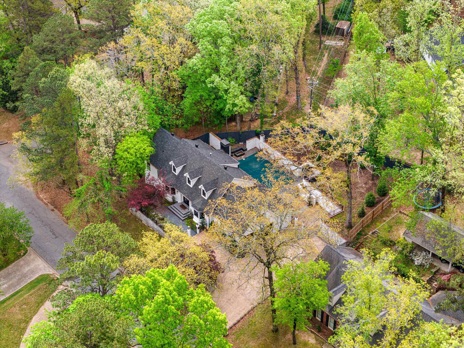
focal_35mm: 70
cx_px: 232
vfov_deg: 21.0
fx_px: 938
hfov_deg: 27.8
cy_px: 174
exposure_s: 1/25
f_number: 2.8
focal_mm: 19.35
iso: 100
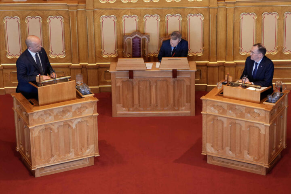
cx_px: 146
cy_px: 97
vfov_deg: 11.1
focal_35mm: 123
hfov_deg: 16.7
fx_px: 994
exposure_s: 1/160
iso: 640
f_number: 2.8
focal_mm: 82
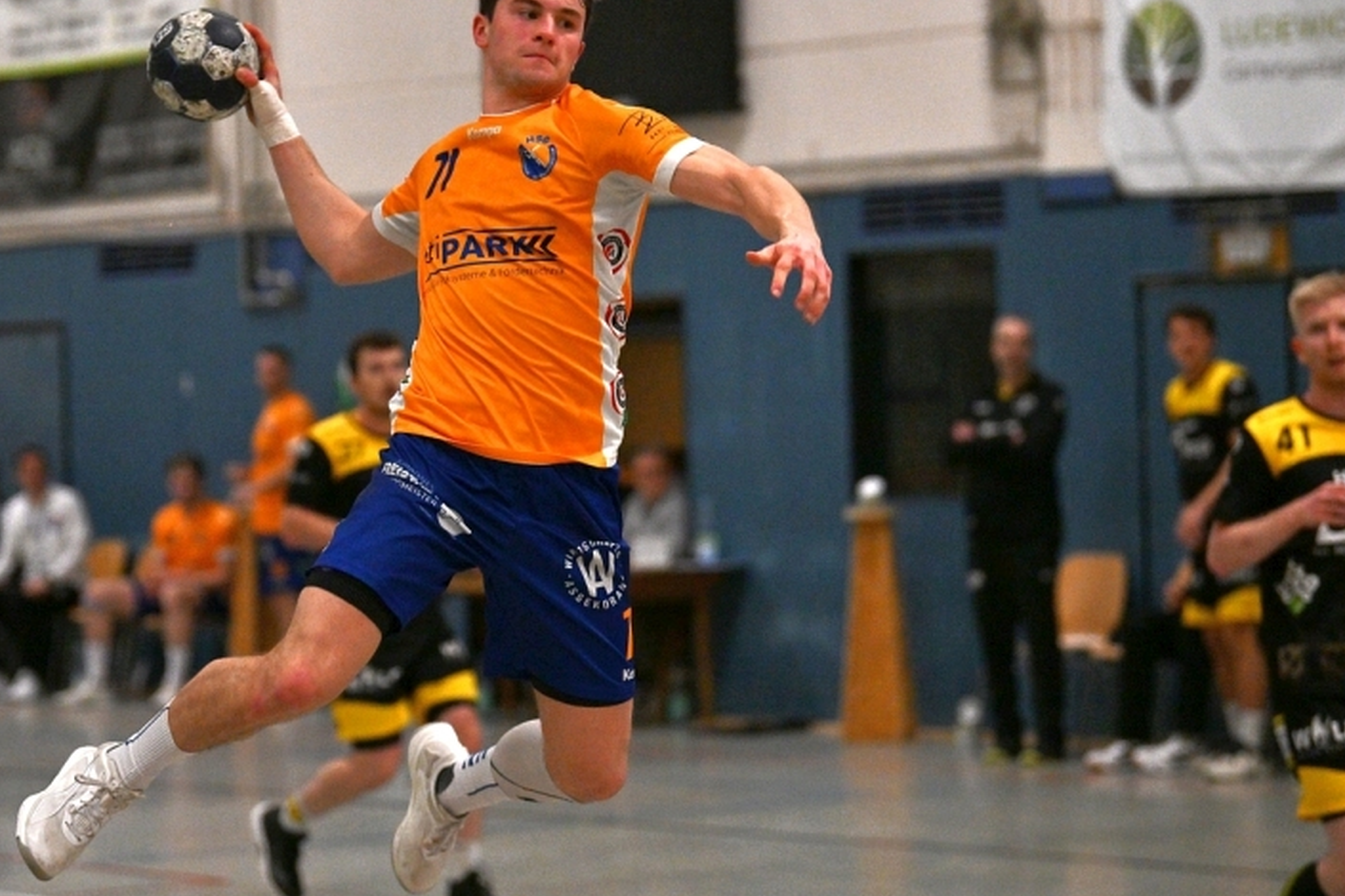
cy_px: 375
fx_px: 5230
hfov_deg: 14.6
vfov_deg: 9.8
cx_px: 542
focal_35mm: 140
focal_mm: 105
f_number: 2.8
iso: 2500
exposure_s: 1/1600
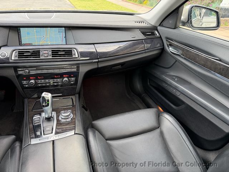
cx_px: 114
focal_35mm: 24
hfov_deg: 71.6
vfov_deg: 56.8
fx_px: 159
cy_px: 86
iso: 200
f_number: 1.78
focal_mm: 6.76
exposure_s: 1/81
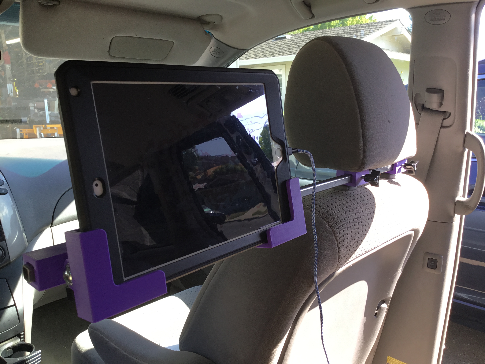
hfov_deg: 58.4
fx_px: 434
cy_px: 182
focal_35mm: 31
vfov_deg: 45.4
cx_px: 242
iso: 25
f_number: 2.4
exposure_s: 1/120
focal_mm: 3.3
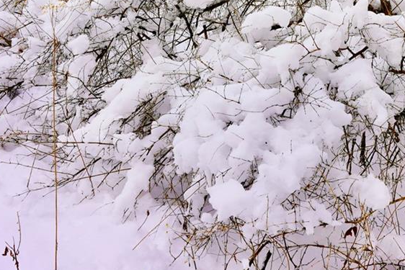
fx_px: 574
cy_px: -82
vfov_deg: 23.4
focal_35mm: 51
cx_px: 315
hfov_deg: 37.7
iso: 100
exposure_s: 1/125
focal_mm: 14
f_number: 9
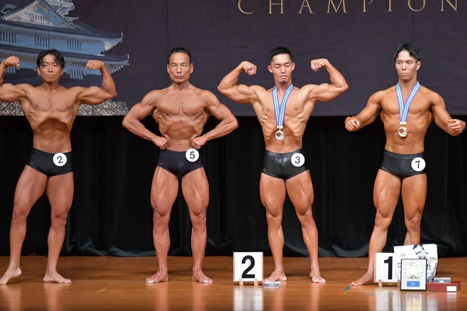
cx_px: 234
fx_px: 3306
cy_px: 156
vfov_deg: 5.4
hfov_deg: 8.1
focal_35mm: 255
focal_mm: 170
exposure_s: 1/400
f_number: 5.6
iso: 5000
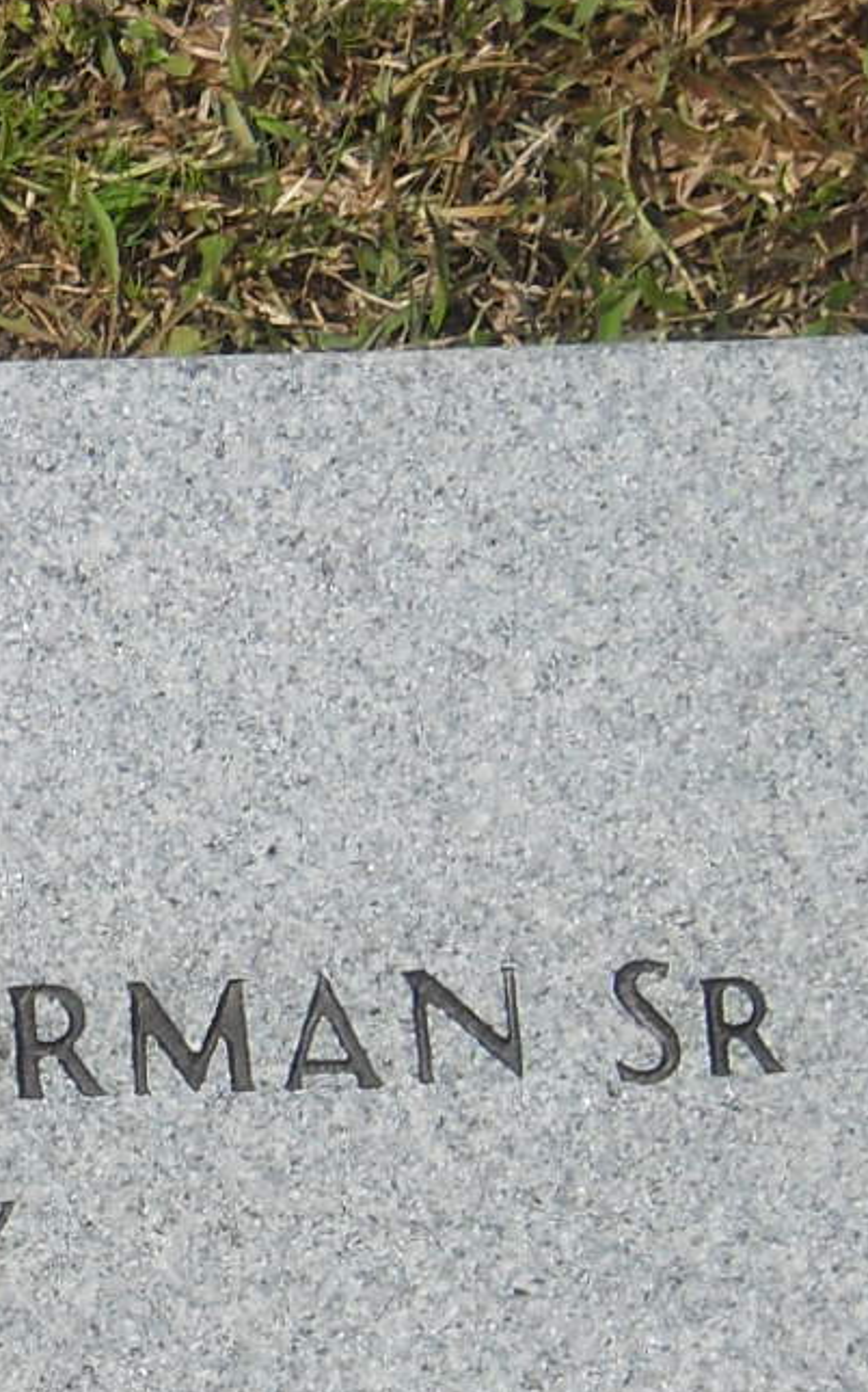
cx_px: -643
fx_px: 4470
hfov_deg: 10.5
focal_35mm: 118
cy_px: 1197
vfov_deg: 17.5
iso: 80
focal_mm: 6.3
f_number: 8.2
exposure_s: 1/350
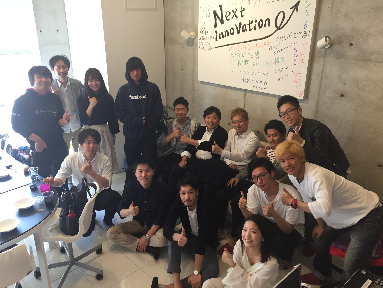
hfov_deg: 61.7
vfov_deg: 48.2
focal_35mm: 29
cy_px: 144
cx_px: 192
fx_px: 321
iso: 40
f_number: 2.2
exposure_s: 1/30
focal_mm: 4.15
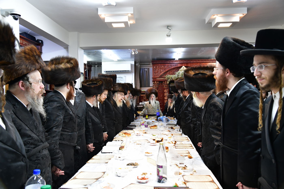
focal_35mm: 32
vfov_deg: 41.1
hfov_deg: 58.7
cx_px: 142
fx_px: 252
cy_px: 94
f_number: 5.6
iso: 2000
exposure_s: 1/100
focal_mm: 32
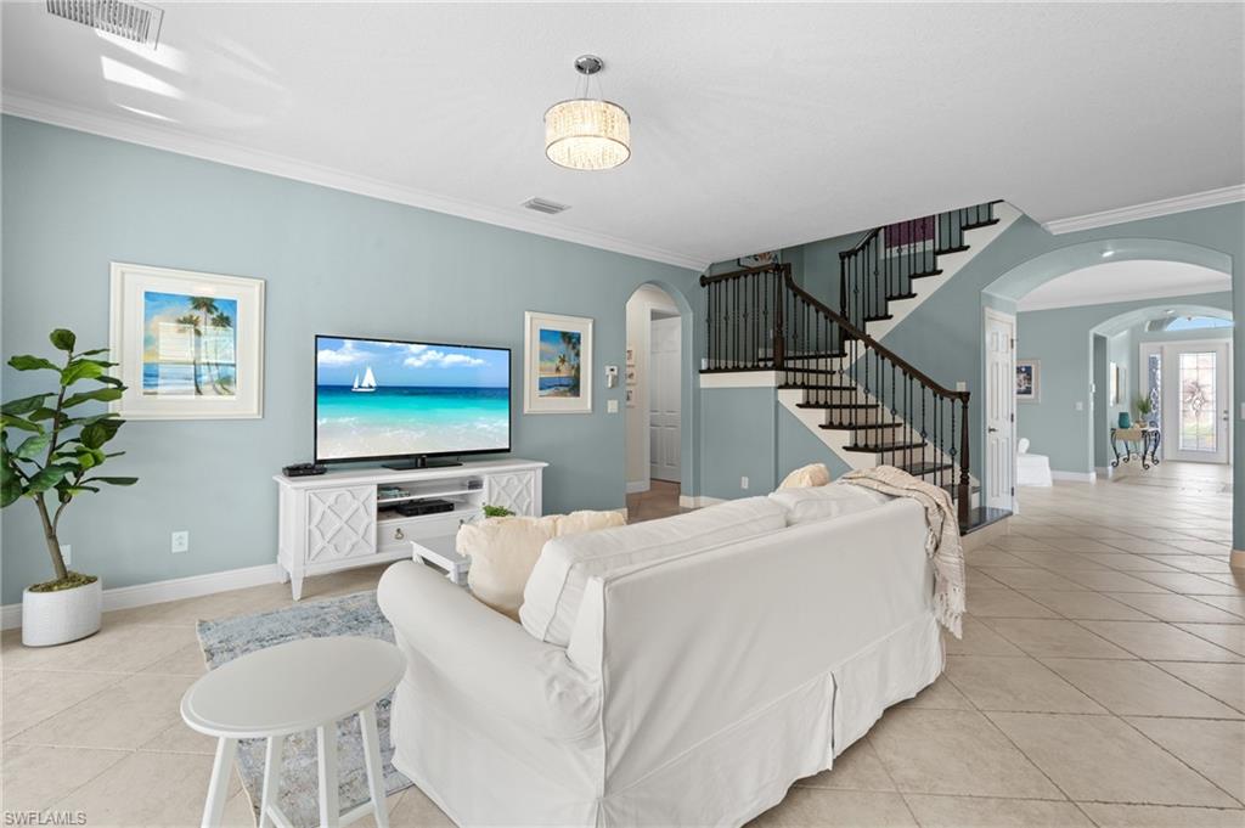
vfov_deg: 73.7
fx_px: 553
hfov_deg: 96.8
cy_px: 414
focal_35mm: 16
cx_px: 622
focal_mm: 16
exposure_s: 1/3
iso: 200
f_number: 9
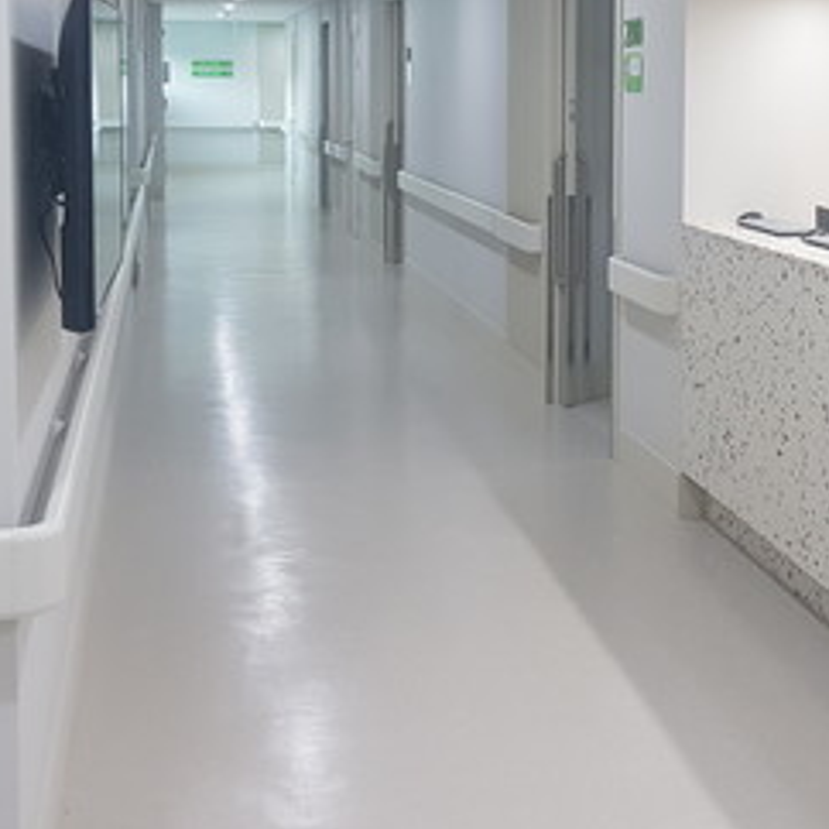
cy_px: 188
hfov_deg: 29.5
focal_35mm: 57
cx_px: 627
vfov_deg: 29.5
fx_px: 1544
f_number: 1.7
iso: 80
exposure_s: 1/60
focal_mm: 4.3
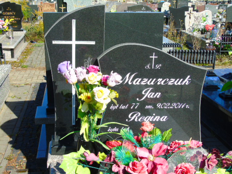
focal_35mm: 46
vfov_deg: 31.5
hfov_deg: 41.2
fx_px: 308
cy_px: 87
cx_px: 116
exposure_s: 1/500
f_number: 4.1
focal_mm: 8.2
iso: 80
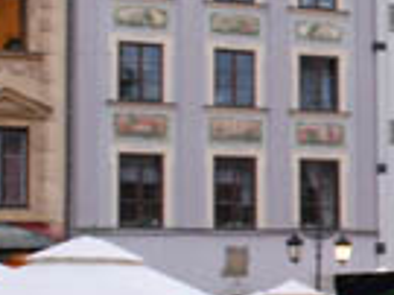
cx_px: 546
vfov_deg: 9.9
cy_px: 149
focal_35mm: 150
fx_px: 1706
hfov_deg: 12.7
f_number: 4
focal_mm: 28
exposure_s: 1/30
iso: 900
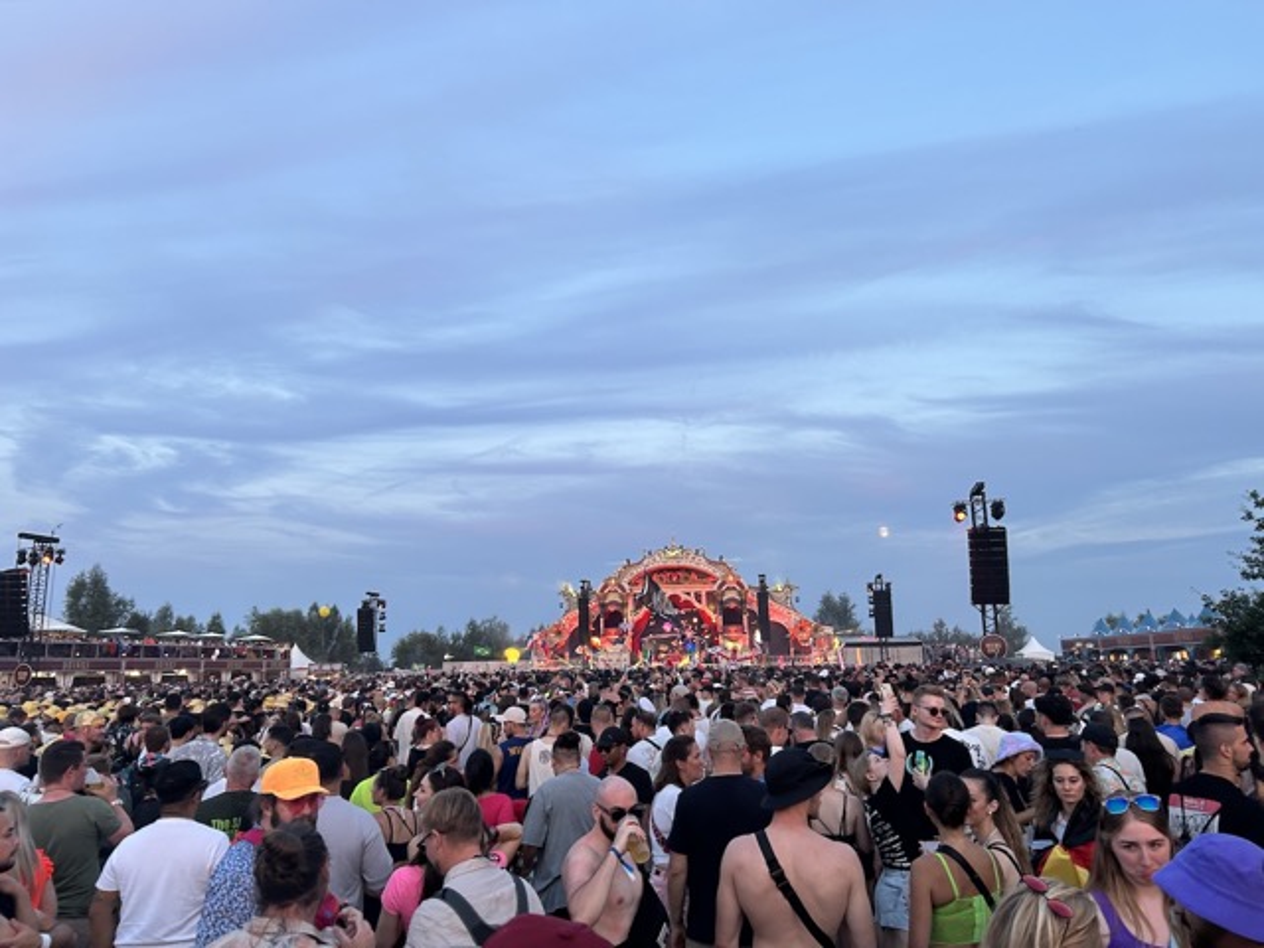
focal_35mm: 26
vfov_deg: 53.1
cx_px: 632
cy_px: 474
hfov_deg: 67.3
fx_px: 949
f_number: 1.5
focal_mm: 5.7
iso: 125
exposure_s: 1/121
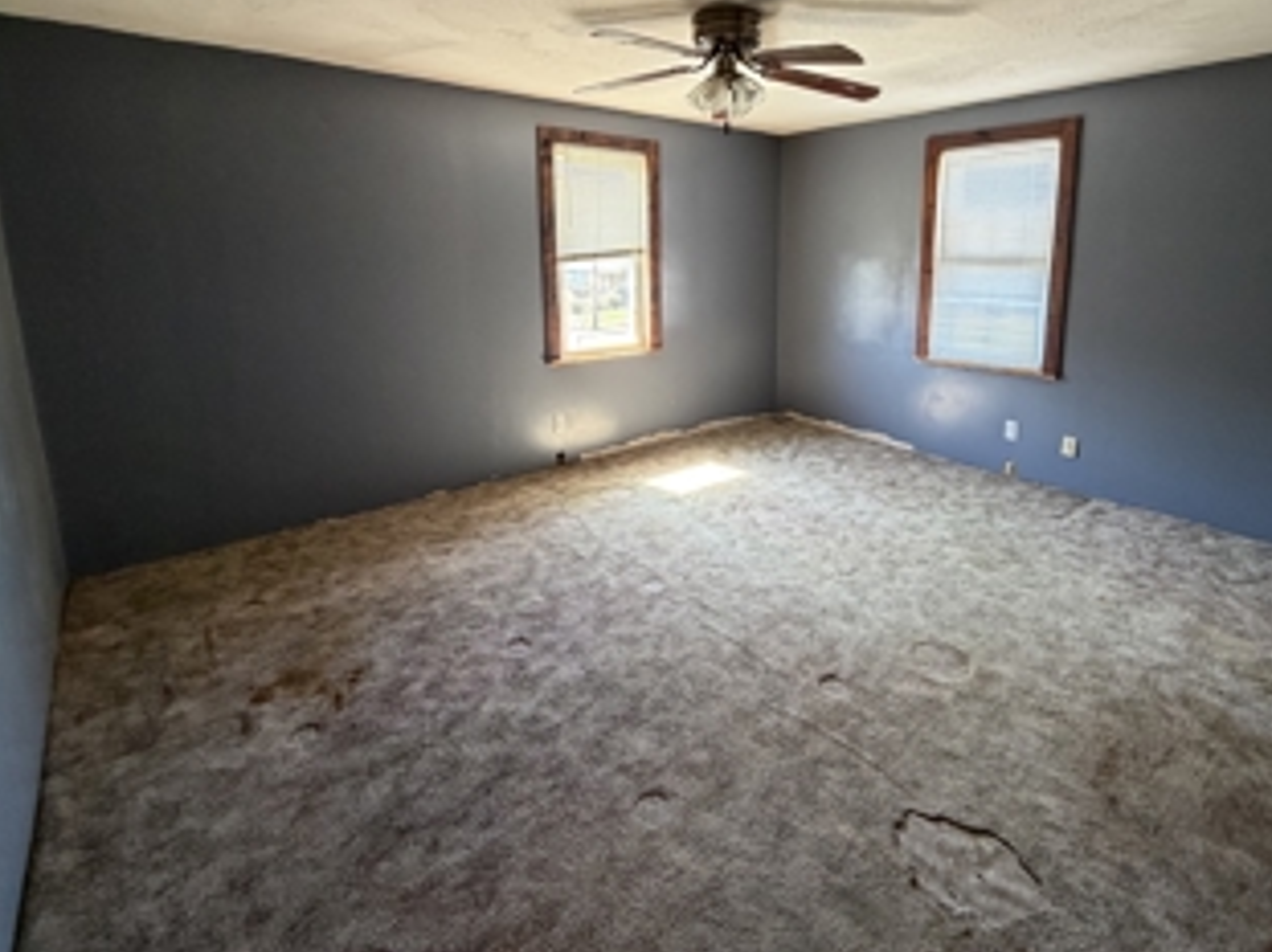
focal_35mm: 18
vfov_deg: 70.1
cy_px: 343
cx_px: 683
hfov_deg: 87.6
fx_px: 661
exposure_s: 1/60
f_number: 2.2
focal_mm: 2.22
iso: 320
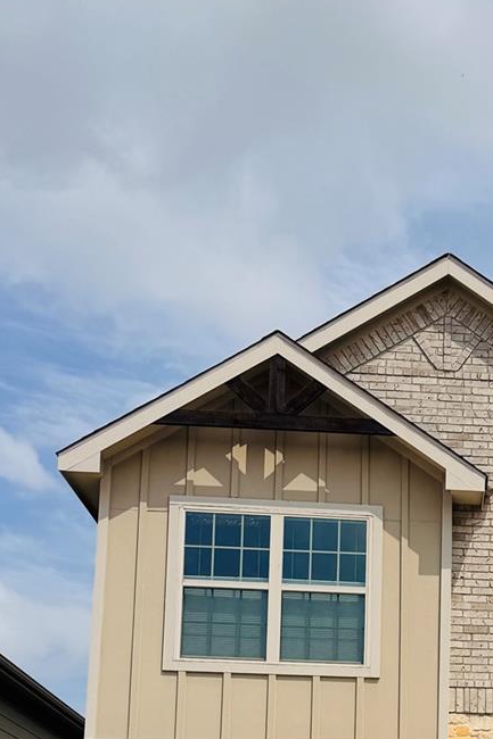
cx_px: 561
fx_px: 1213
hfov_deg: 21.6
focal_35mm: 59
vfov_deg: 30.4
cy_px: 809
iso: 80
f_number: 1.78
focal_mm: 6.76
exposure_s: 1/14286
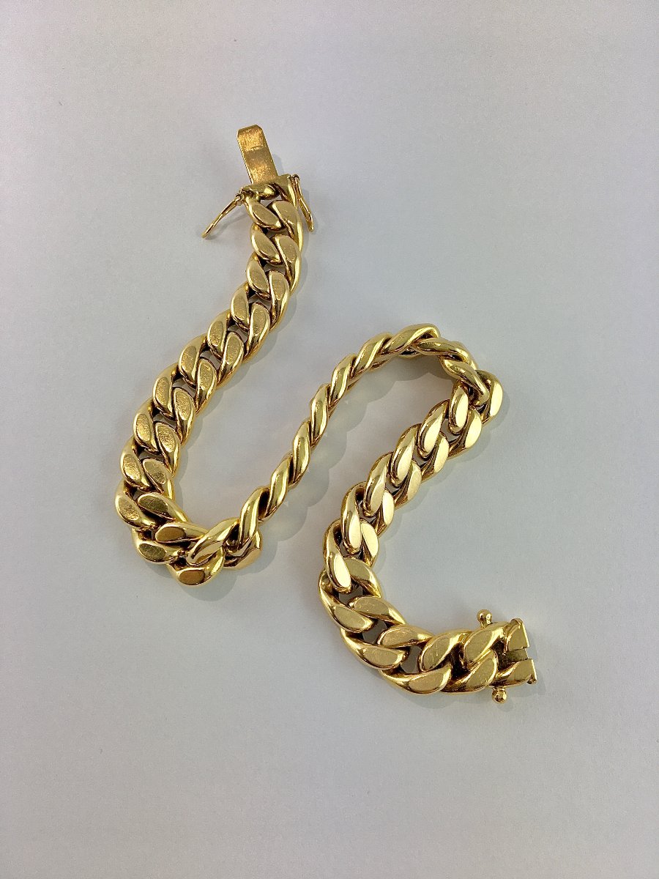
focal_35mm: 29
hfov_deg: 48.2
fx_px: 736
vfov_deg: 61.7
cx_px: 330
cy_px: 440
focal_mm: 4.15
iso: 25
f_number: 2.2
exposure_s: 1/194
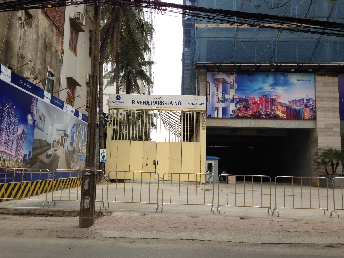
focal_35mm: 33
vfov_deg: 42.9
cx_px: 172
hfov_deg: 55.4
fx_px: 328
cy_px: 129
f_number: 2.4
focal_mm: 4.12
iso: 50
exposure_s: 1/254
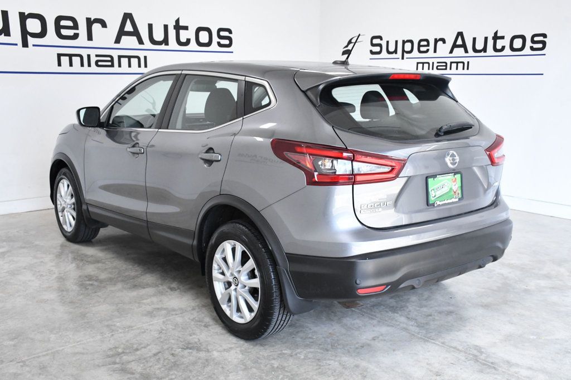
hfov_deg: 49.6
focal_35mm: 39
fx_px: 618
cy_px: 190
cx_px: 286
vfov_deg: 34.2
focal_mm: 26
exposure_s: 1/320
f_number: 9
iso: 2500
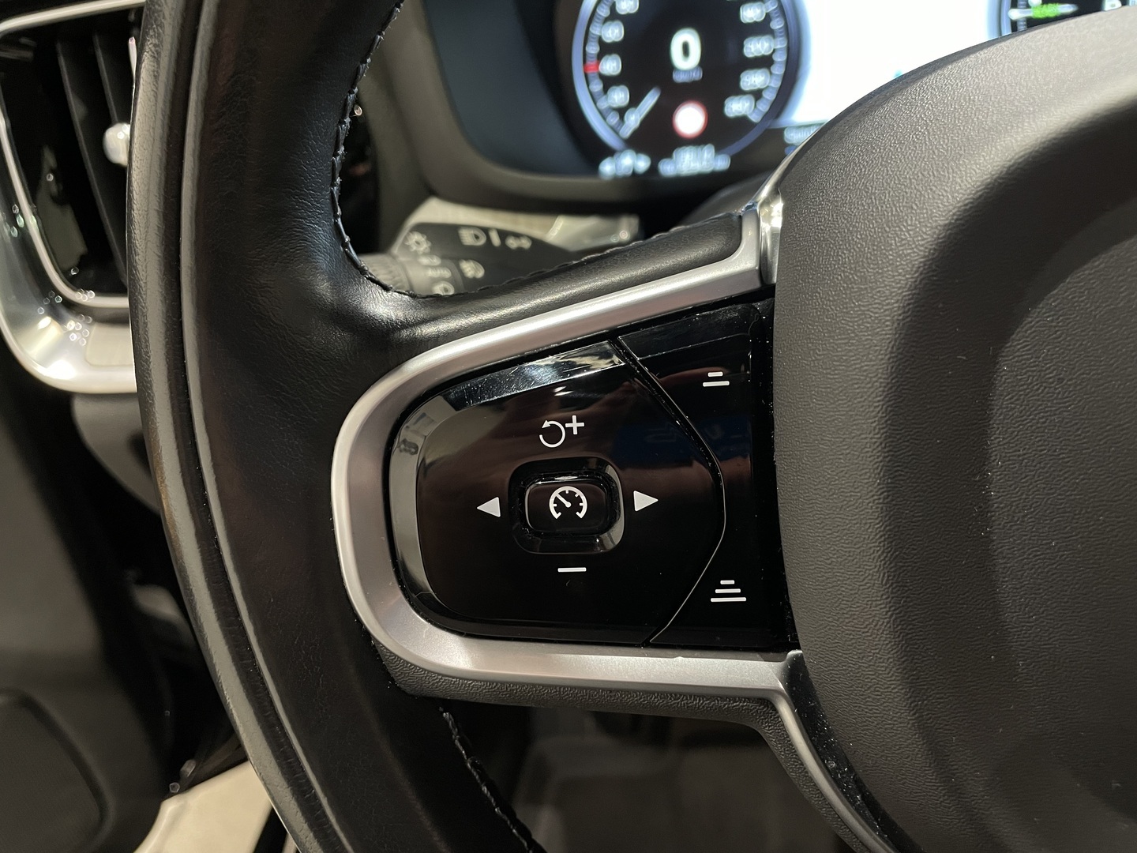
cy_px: 426
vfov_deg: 53.1
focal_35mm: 26
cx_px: 568
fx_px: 854
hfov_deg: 67.3
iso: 320
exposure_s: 1/50
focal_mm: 4.2
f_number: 1.6
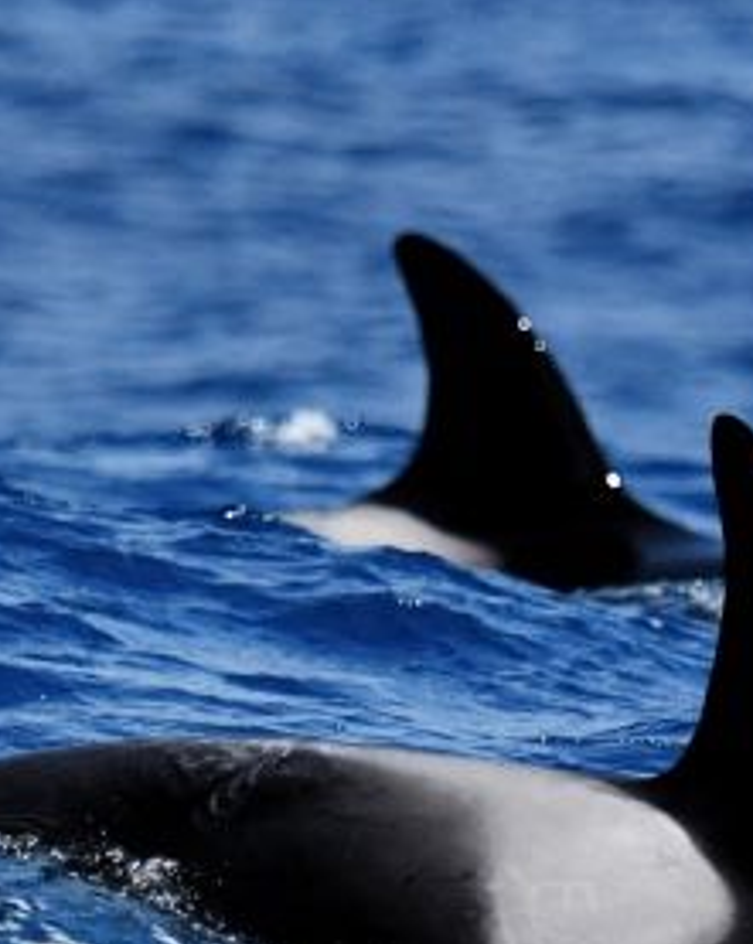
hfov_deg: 1.5
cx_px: 913
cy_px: 622
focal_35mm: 1031
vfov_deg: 1.9
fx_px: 28769
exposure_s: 1/8000
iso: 1000
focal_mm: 380
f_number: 6
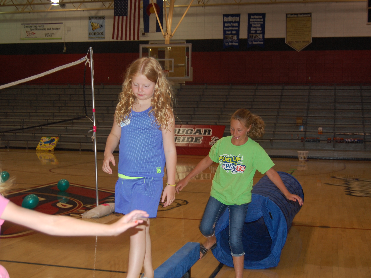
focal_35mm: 56
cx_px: 160
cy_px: 140
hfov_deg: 34.3
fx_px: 600
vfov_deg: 26.1
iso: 400
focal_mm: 34
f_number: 4.5
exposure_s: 1/60
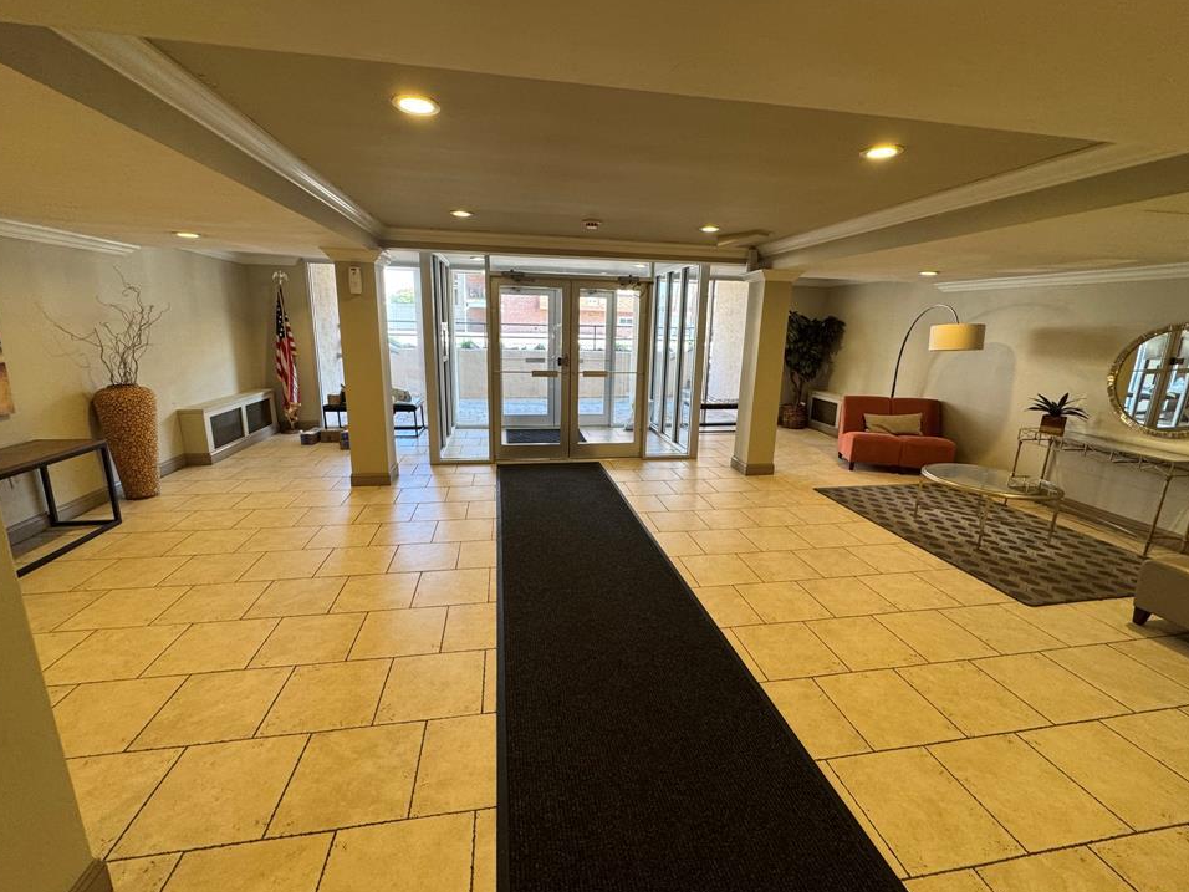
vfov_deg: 81.7
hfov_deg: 98.2
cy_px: 442
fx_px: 515
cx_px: 599
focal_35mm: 15
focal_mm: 2.22
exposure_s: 1/120
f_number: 2.2
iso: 160
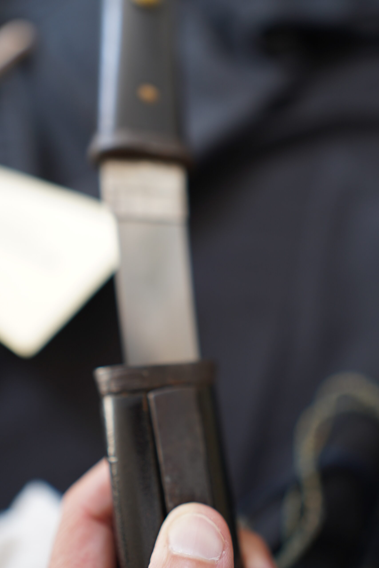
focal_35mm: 24
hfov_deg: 53.1
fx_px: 379
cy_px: 284
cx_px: 190
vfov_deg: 73.7
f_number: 1.4
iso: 100
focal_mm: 16
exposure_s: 1/30
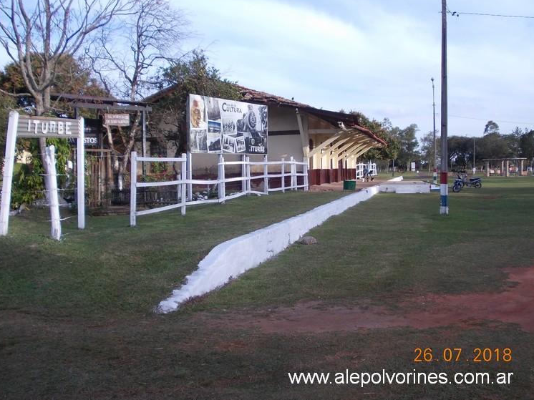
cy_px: 198
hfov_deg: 47.9
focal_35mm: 39
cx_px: 266
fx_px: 601
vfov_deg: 36.8
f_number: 3.1
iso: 80
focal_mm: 5.3
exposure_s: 1/500
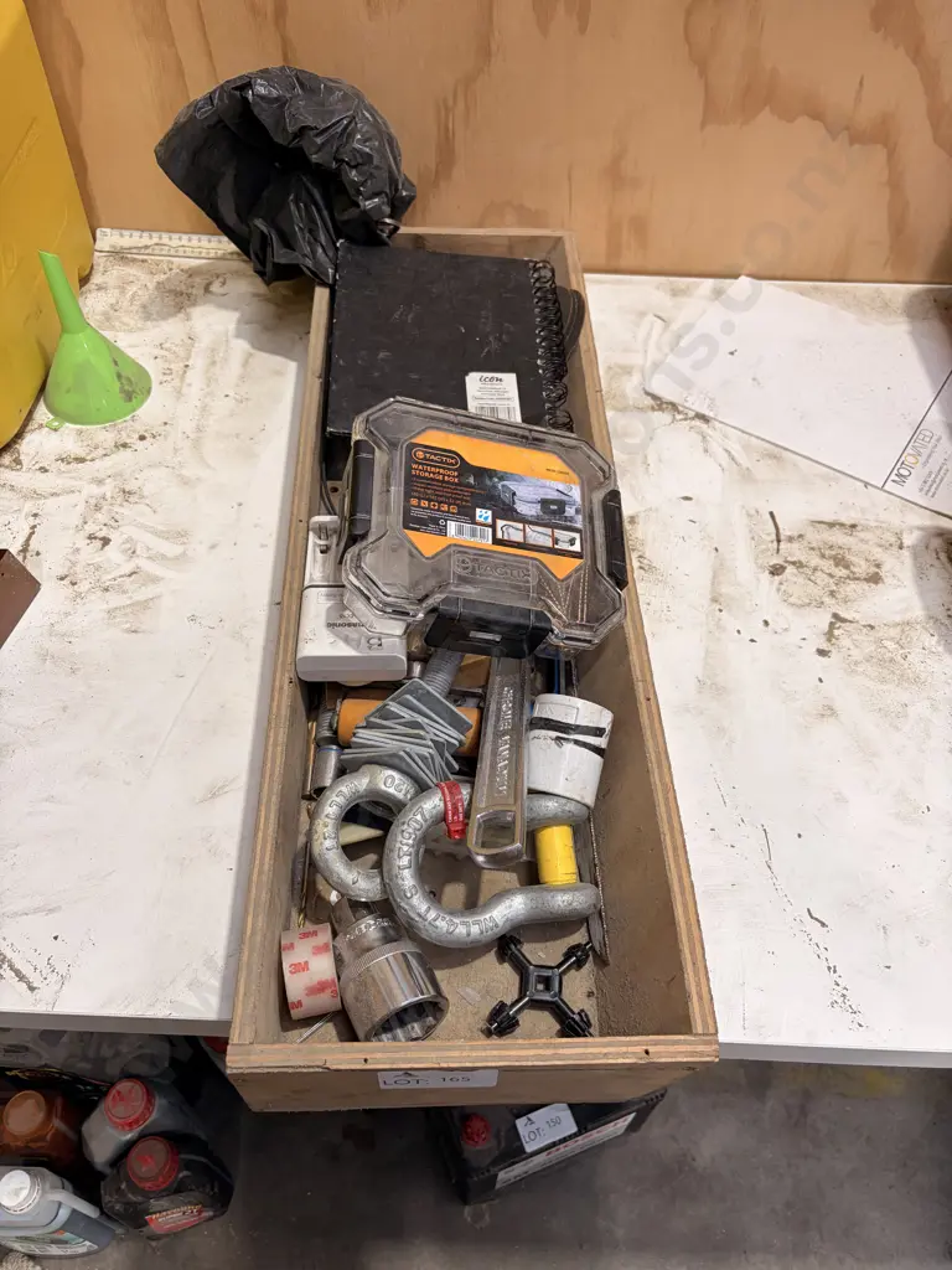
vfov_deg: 67.3
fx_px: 953
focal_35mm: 26
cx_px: 476
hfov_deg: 53.1
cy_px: 635
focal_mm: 5.96
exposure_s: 1/100
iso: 64
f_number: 1.6
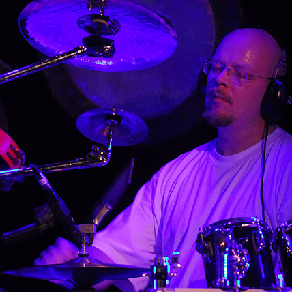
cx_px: 171
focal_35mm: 335
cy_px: 151
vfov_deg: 5.2
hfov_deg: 5.2
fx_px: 3197
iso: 800
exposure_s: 1/50
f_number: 3.2
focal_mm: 150
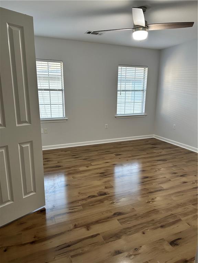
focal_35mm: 24
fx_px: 183
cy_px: 132
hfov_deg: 56.8
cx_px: 99
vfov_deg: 71.6
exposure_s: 1/60
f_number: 1.78
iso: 125
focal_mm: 6.86
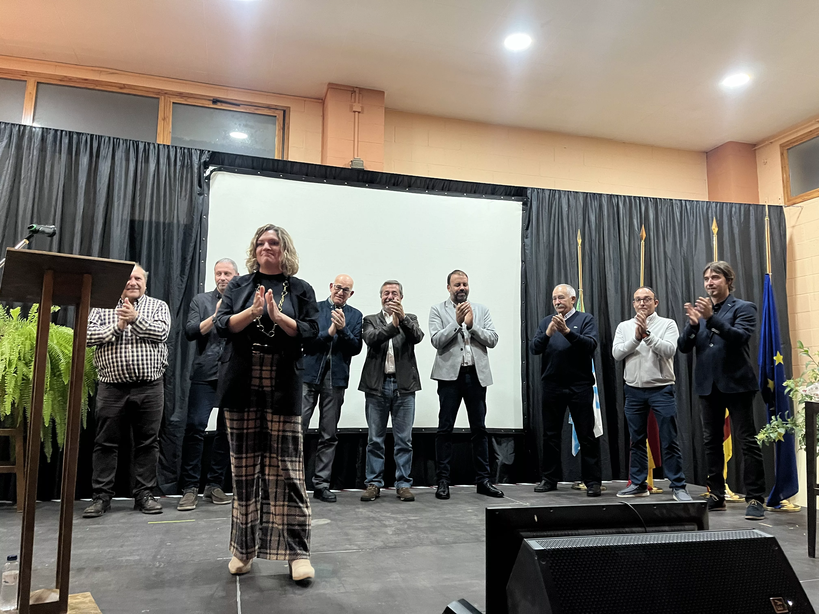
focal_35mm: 26
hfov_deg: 67.3
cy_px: 307
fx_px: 615
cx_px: 410
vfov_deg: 53.1
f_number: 1.6
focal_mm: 5.1
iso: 320
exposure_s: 1/50
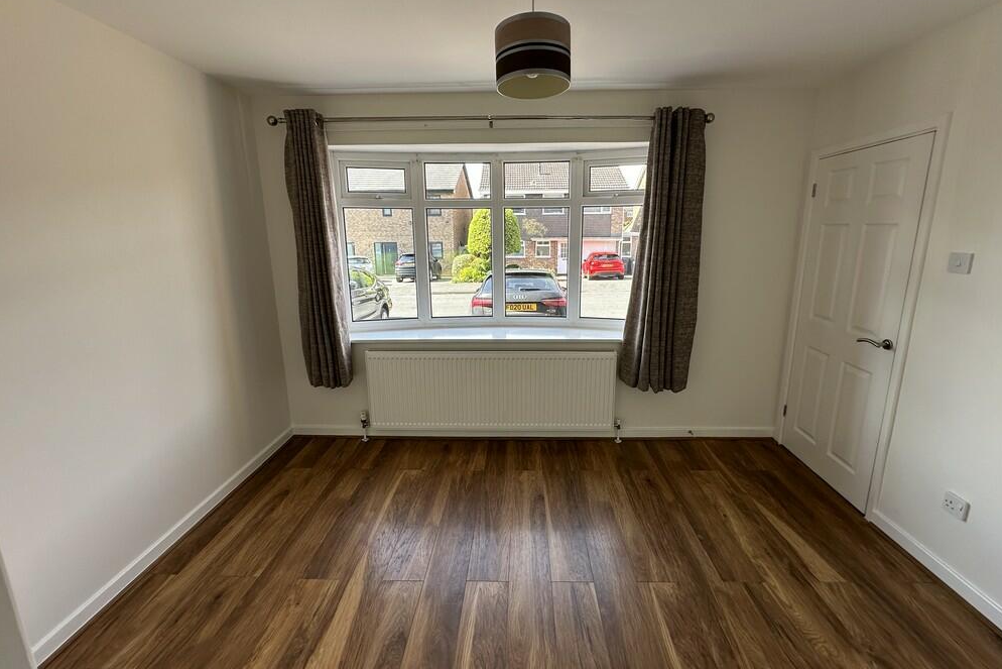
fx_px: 418
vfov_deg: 77.3
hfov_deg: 100.4
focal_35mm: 15
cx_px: 513
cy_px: 314
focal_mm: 2.22
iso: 40
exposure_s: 1/183
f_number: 2.2
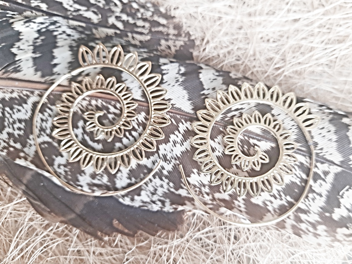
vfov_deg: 54.9
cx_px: 176
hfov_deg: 69.4
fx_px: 254
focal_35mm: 25
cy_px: 132
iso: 100
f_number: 2
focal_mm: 4.6
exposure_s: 1/50
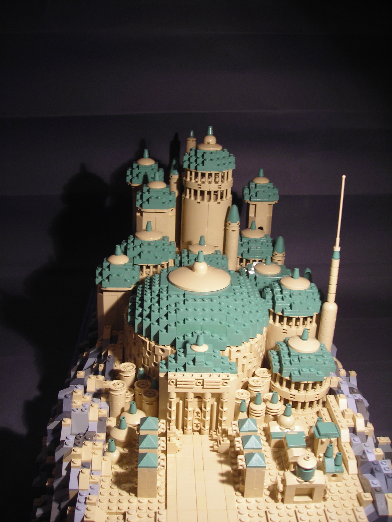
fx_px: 574
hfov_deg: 37.7
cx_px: 196
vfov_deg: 49.0
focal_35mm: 38
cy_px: 261
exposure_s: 1/12.7
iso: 50
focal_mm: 6.3
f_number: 3.2
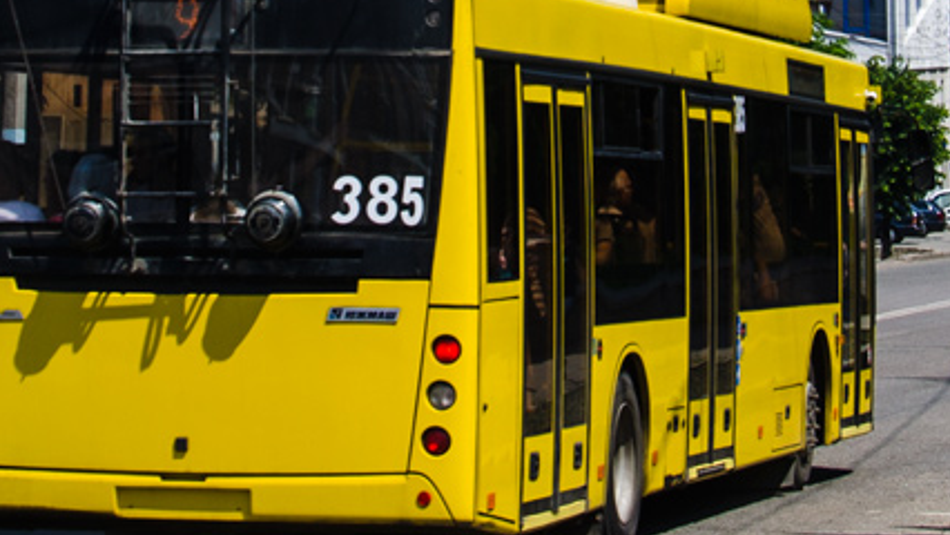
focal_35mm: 101
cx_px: 529
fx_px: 2554
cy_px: -71
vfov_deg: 11.8
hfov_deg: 21.1
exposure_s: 1/250
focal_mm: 25
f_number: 7.1
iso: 100
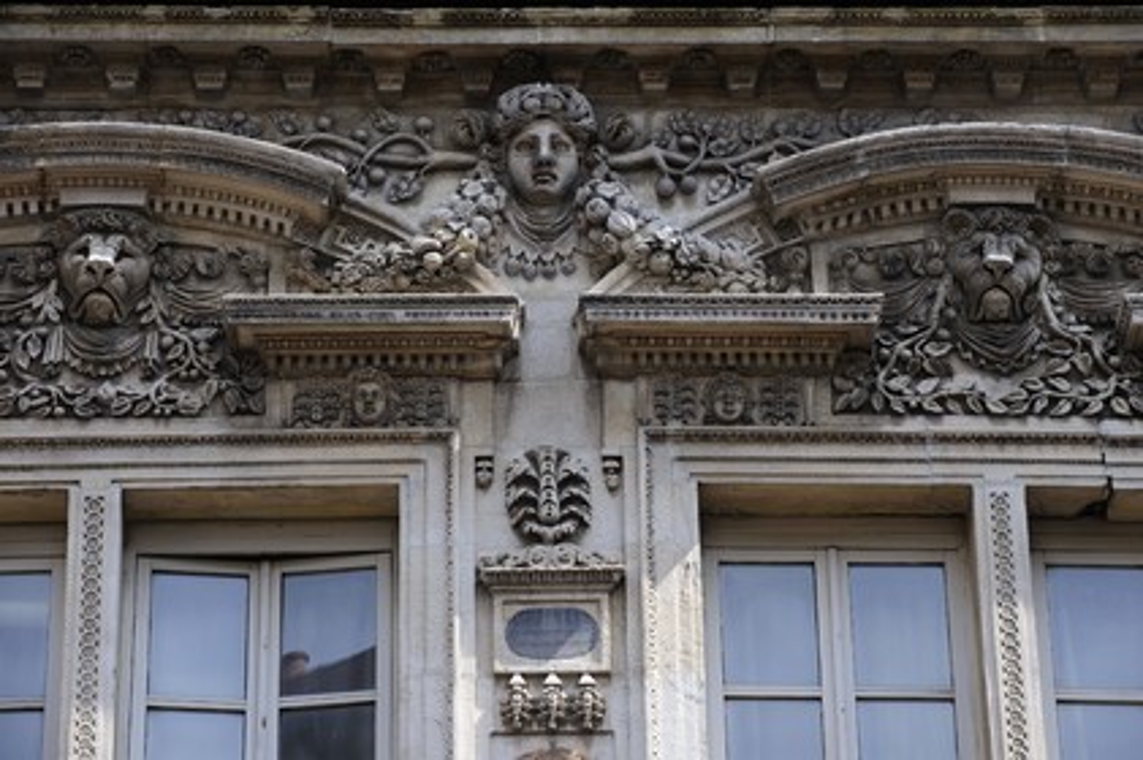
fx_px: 5393
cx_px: 572
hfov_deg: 12.1
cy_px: 380
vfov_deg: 8.1
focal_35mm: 170
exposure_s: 1/250
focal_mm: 170
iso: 200
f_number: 7.1
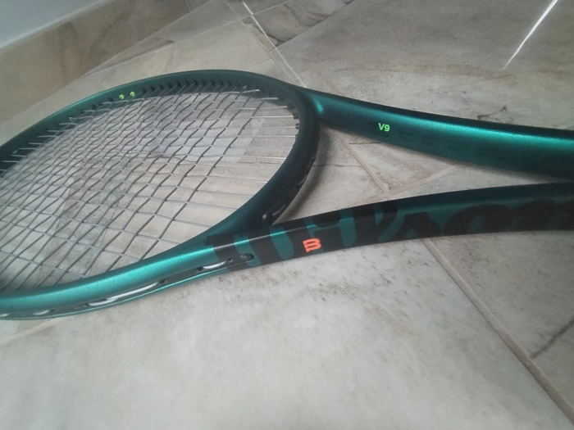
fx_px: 282
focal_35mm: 17
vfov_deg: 74.7
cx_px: 287
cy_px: 215
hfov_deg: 91.0
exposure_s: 1/100
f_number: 2.2
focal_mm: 1.42
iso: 244
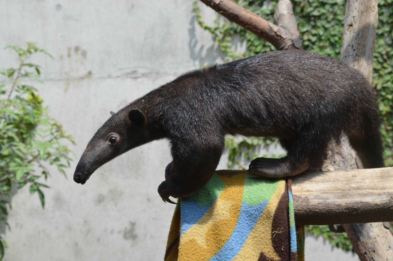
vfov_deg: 19.6
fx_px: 752
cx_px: 196
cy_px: 130
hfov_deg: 29.3
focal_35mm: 69
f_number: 8
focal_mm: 46
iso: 160
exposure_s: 1/250
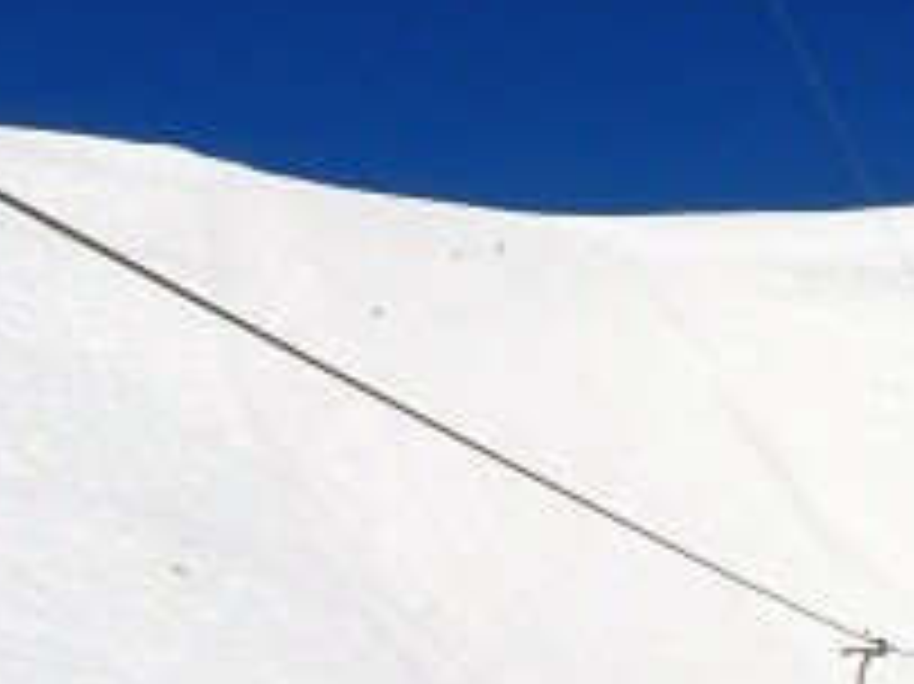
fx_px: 3193
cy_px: 482
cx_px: 1297
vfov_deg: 12.2
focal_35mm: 121
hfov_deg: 15.3
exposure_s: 1/2000
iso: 80
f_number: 4.5
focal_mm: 4.1
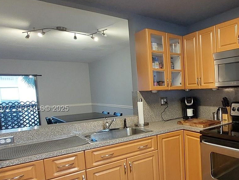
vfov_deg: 51.0
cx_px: 220
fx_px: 186
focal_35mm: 27
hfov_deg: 55.5
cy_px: 109
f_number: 2.2
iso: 320
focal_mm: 1.74
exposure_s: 1/30
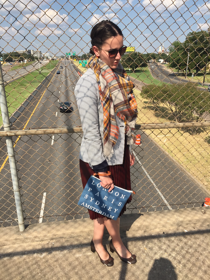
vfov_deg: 61.7
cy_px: 140
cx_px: 105
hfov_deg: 48.2
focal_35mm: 29
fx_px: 235
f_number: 2.2
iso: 32
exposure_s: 1/2198
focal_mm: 4.15
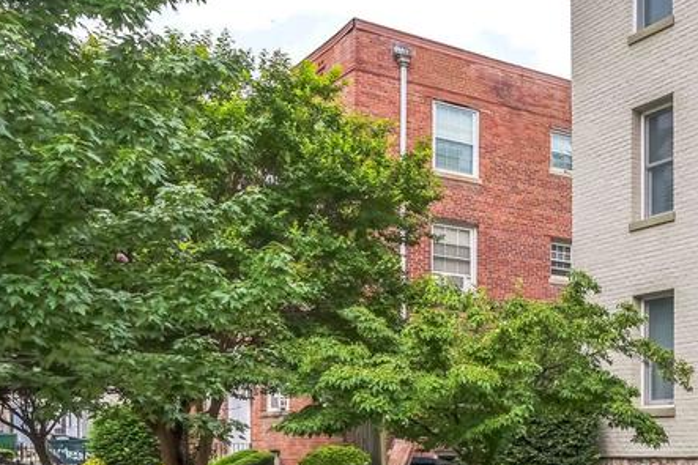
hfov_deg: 29.2
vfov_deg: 24.5
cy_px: 489
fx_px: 1008
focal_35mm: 52
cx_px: 952
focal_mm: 16
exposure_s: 1/50
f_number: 5
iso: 100
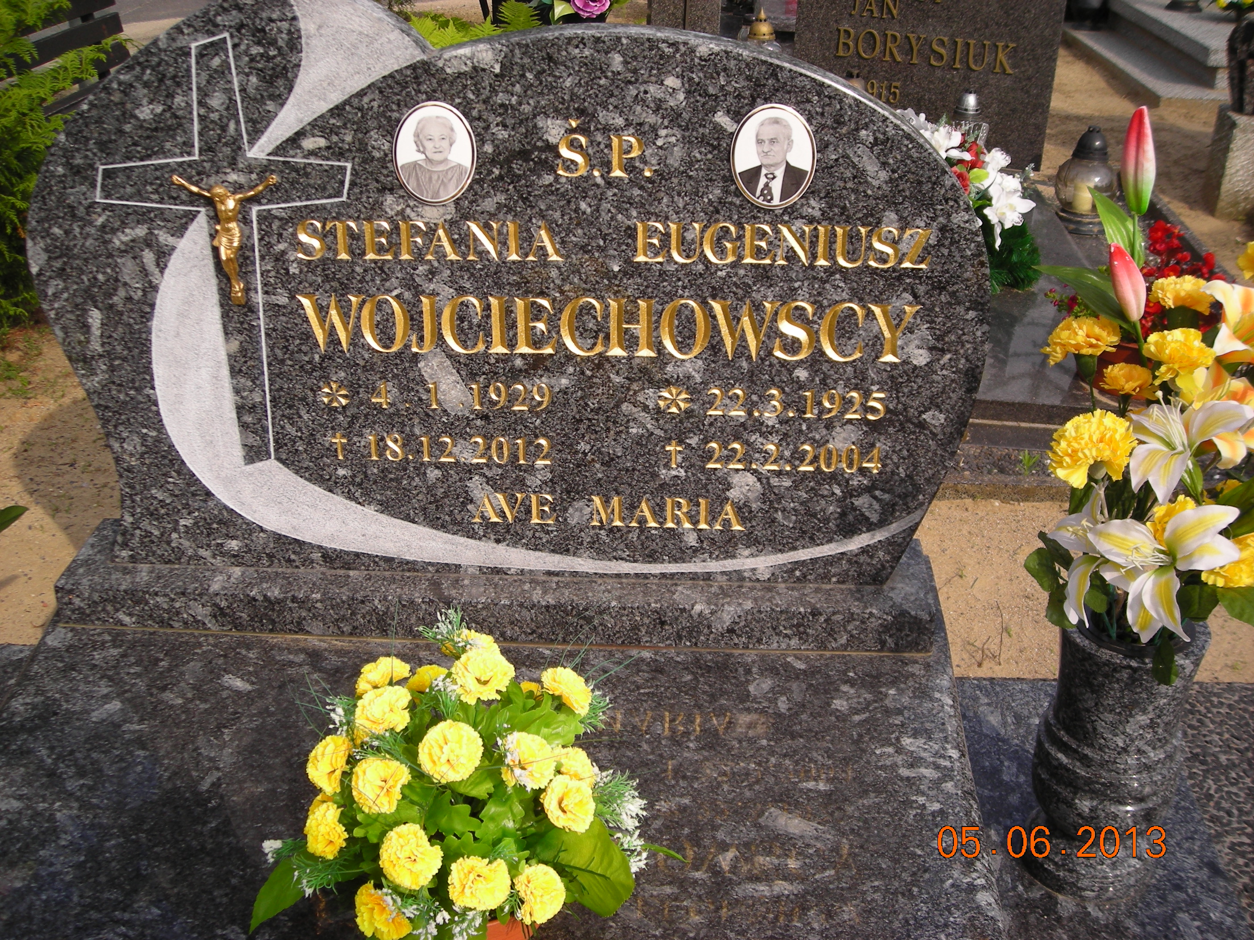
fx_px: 1377
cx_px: 627
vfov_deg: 37.7
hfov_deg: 49.0
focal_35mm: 38
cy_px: 470
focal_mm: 6.3
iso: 50
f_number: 3.2
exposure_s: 1/465
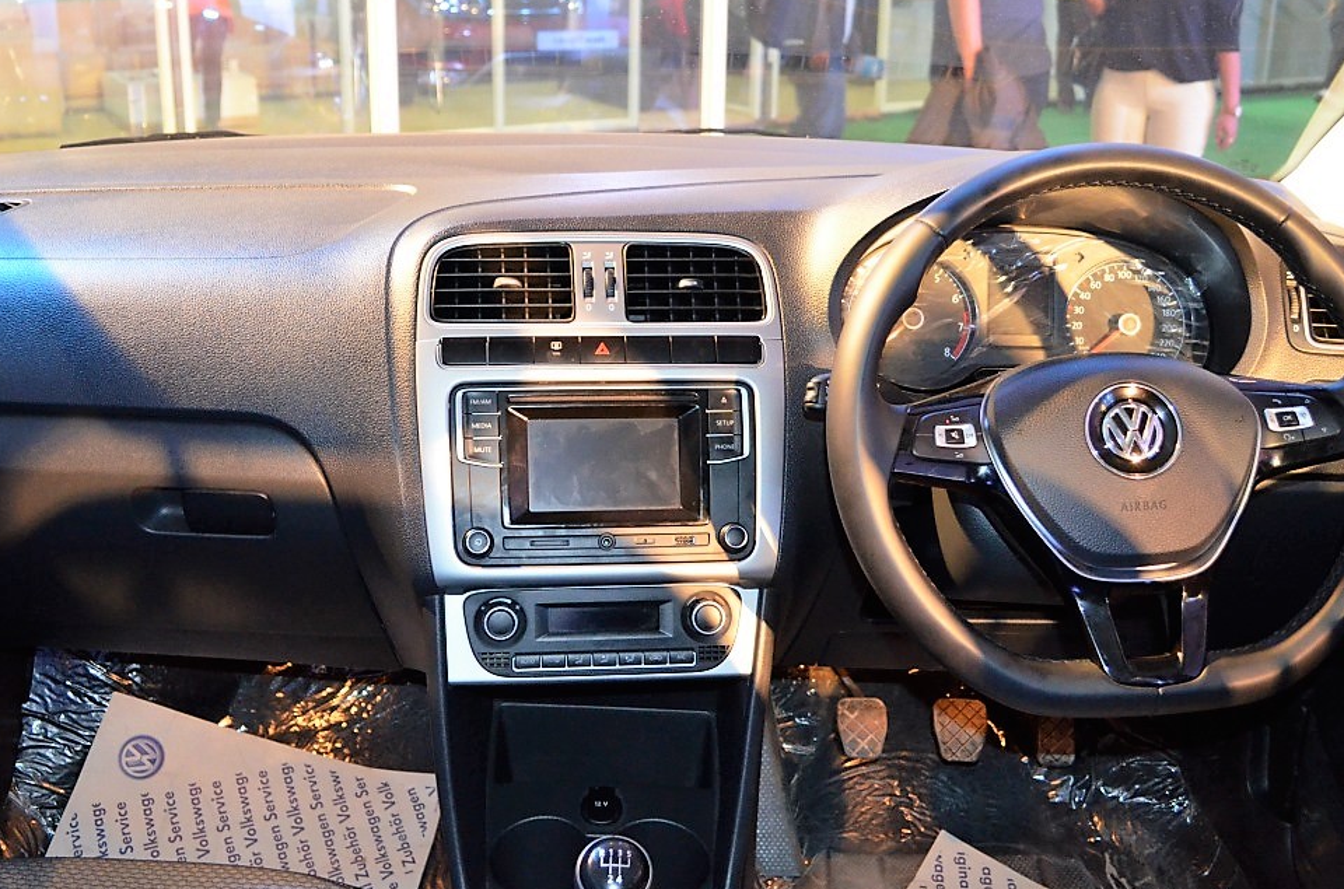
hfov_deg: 53.2
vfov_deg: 36.5
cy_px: 349
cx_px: 605
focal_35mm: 36
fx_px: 1341
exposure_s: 1/60
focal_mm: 18
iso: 3200
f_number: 3.5
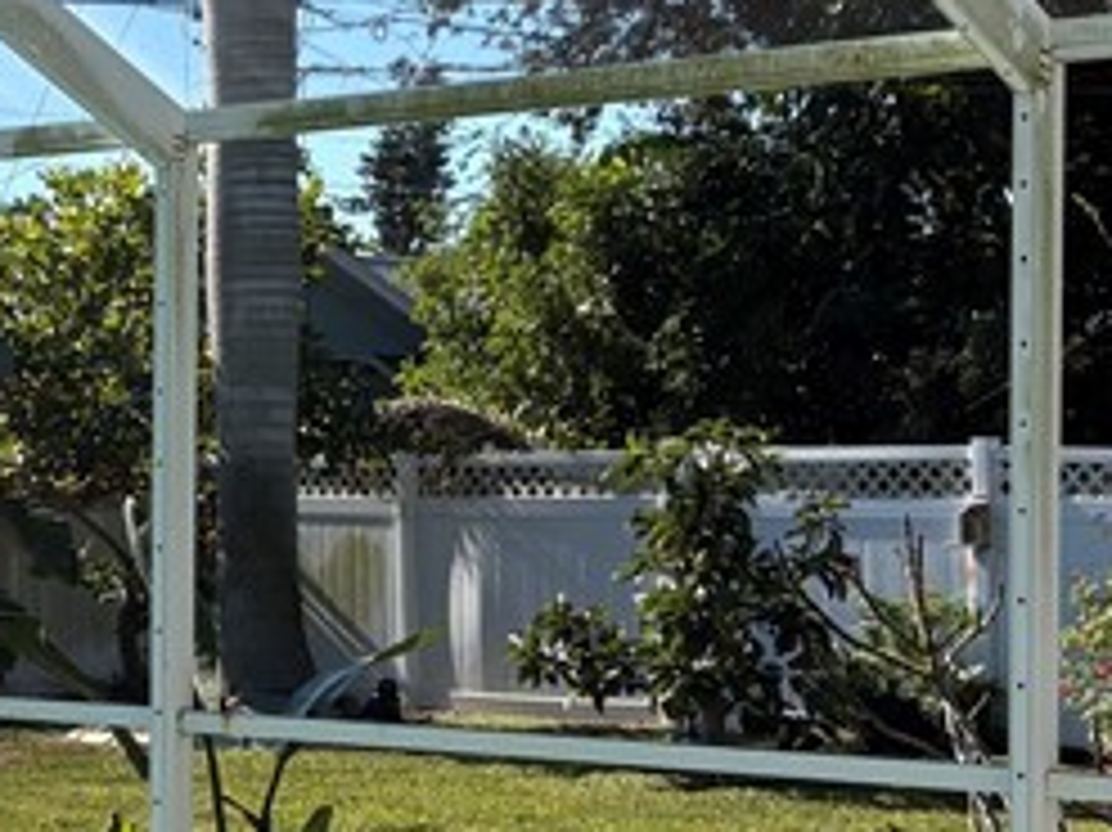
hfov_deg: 17.9
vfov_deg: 13.7
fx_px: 3468
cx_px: 77
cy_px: 481
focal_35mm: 108
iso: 50
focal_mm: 5.96
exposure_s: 1/2208
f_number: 1.6
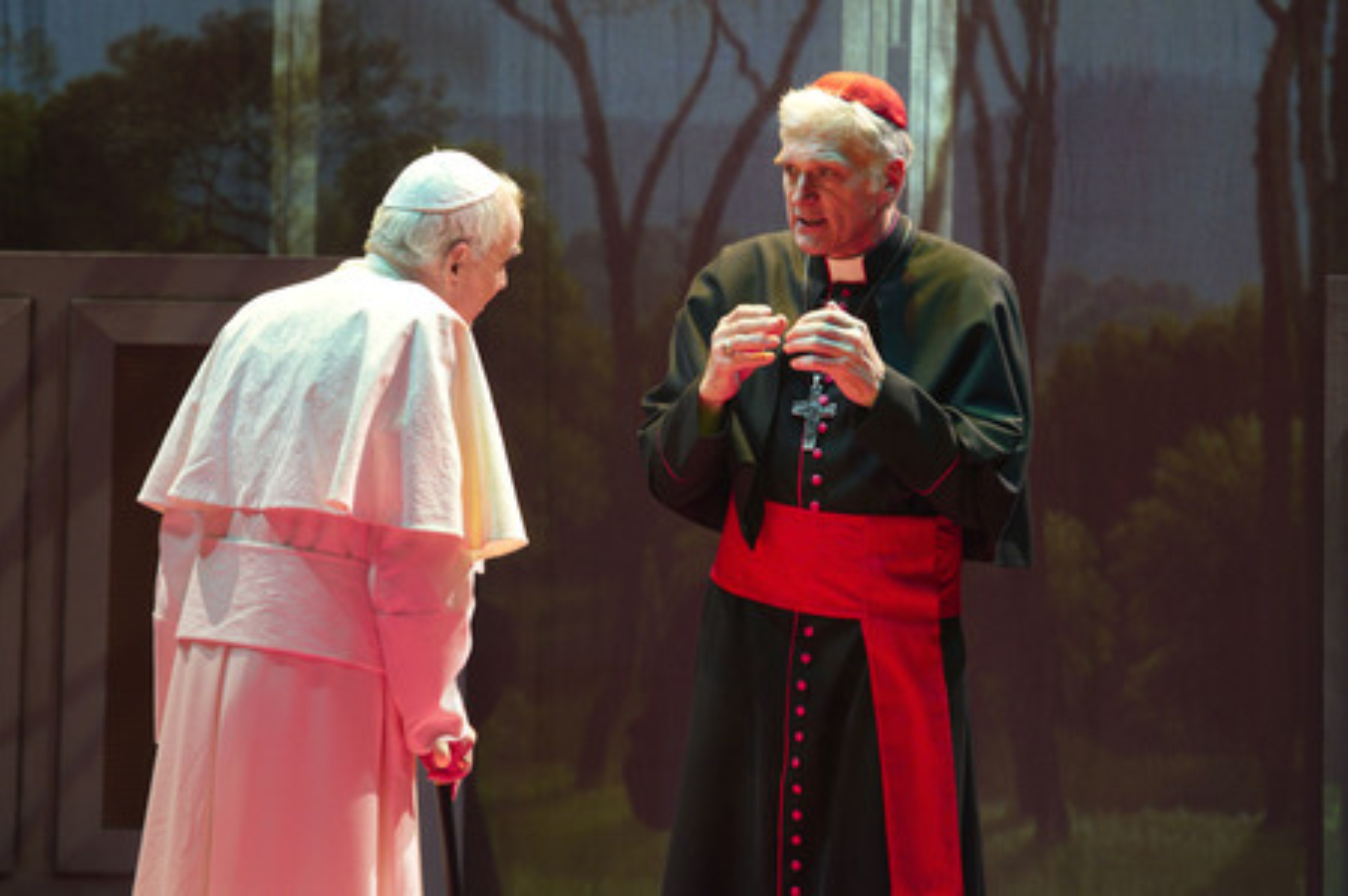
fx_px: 5425
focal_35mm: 145
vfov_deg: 9.4
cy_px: 448
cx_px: 674
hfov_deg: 14.2
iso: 1600
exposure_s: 1/200
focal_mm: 145
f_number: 5
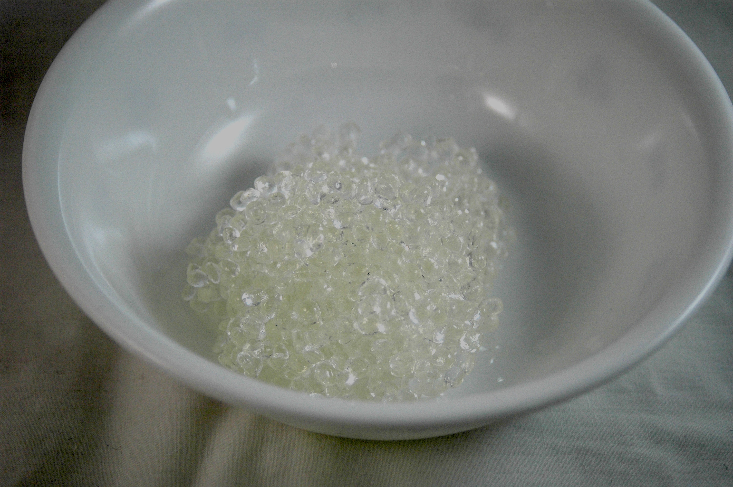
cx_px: 366
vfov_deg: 17.5
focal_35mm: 78
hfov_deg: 26.0
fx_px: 1587
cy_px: 244
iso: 400
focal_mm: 52
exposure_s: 1/250
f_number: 4.5
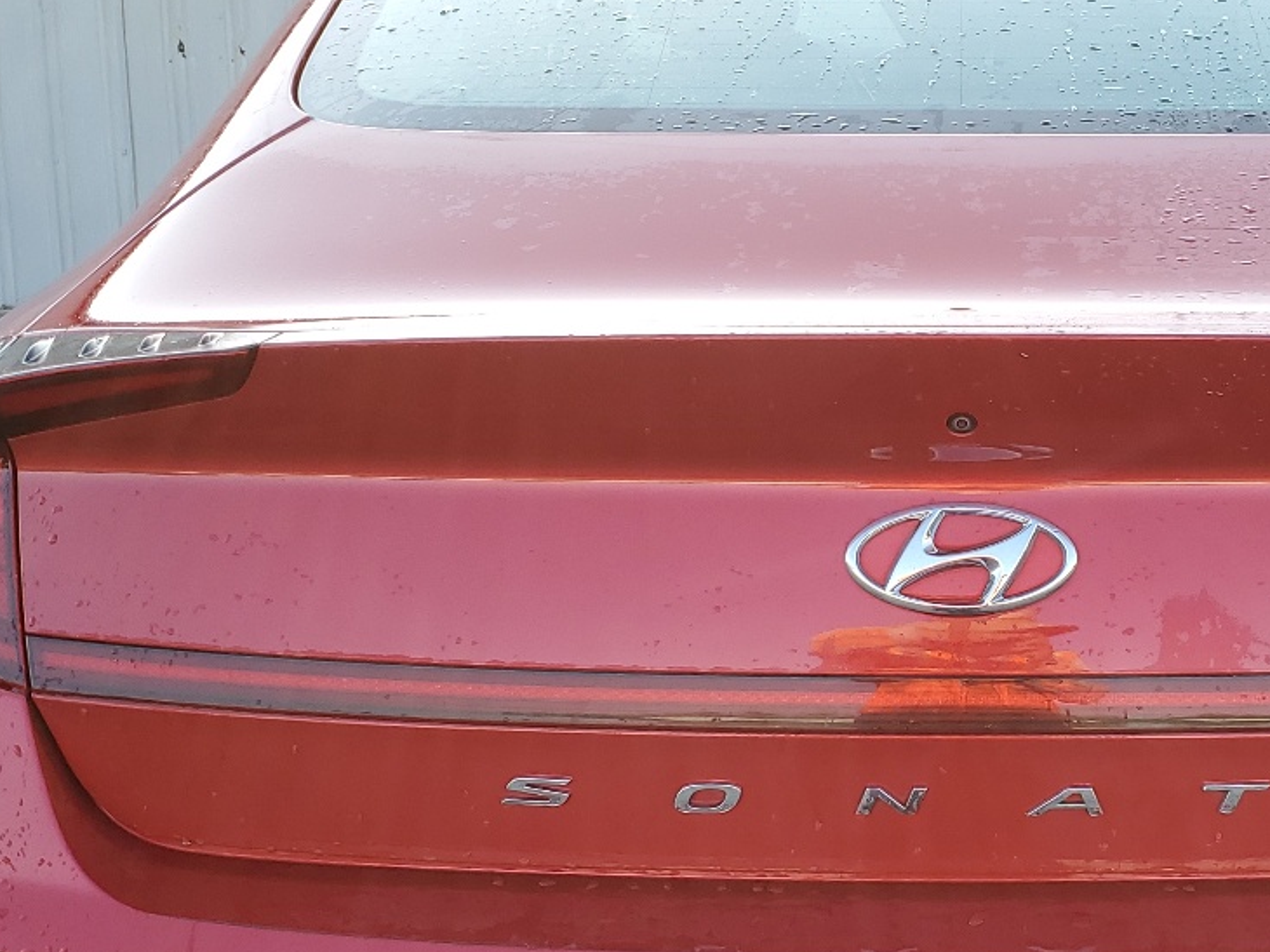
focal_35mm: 57
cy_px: 588
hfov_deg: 33.1
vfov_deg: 25.6
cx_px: 959
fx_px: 2091
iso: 50
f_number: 1.5
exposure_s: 1/435
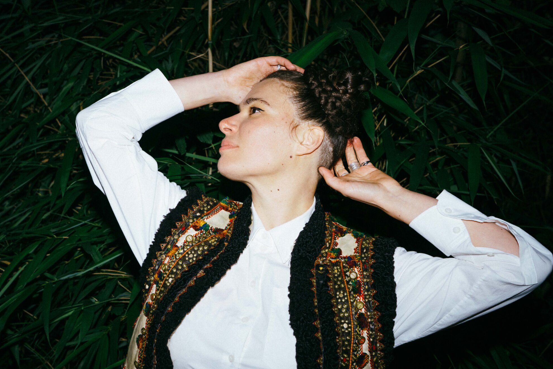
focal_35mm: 52
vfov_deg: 26.0
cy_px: 175
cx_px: 210
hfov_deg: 38.0
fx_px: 799
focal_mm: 40
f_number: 5.6
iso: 500
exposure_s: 1/100
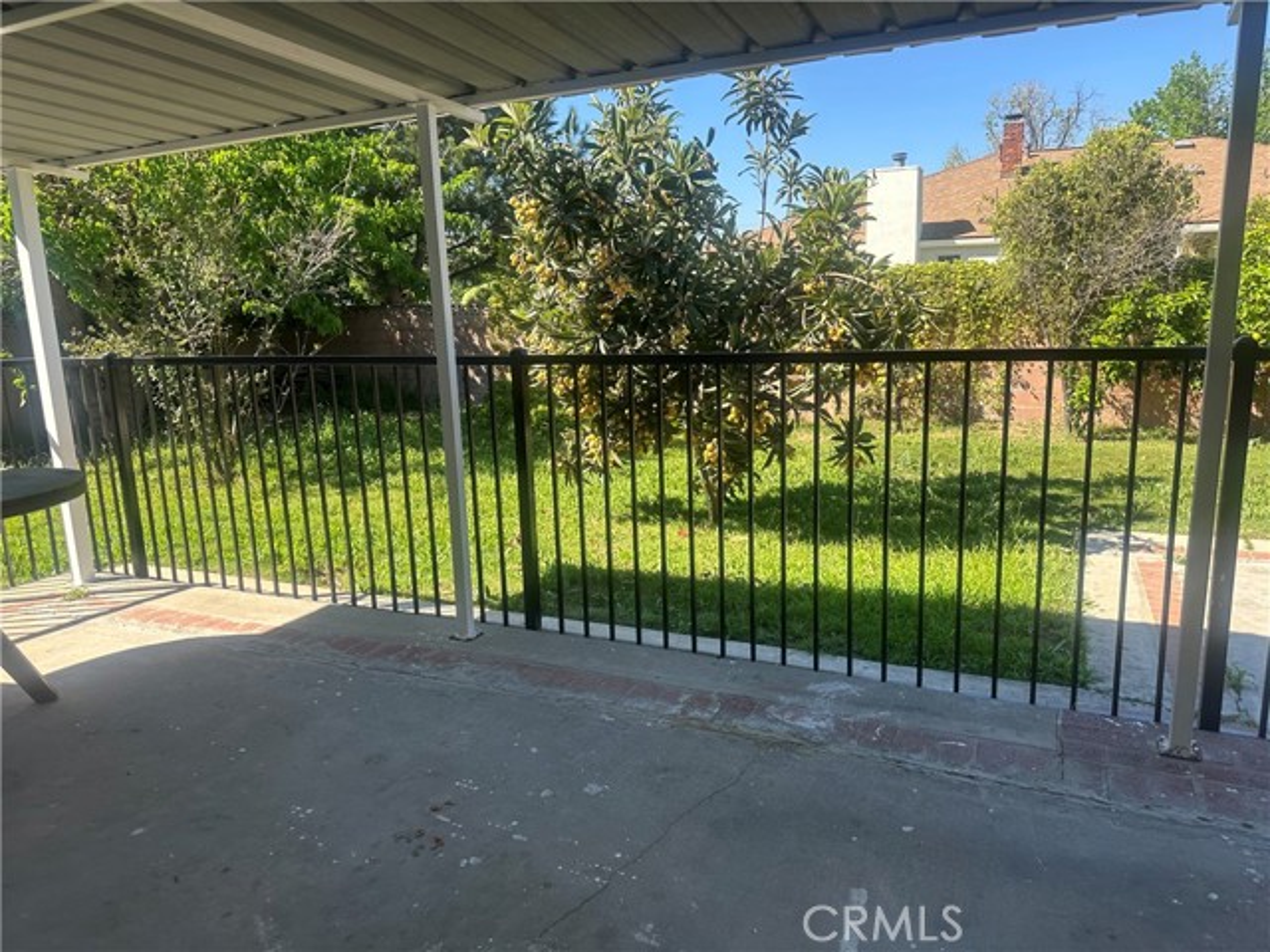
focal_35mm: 24
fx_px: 881
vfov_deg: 56.8
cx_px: 635
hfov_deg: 71.6
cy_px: 476
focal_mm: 6.86
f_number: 1.78
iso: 80
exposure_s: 1/1289
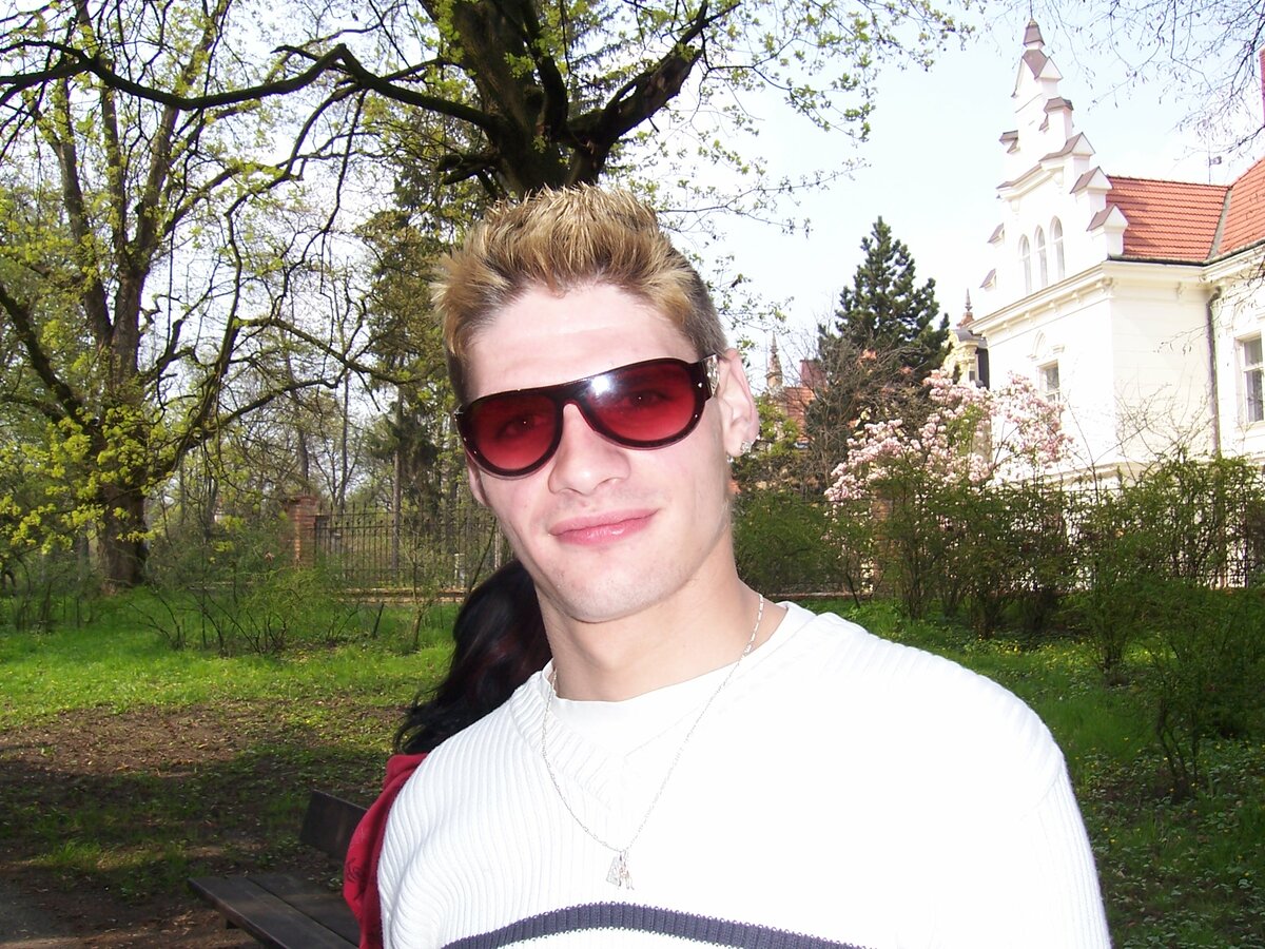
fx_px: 1316
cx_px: 632
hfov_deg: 51.4
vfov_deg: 39.7
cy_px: 474
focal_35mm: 36
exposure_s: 1/250
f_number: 4.8
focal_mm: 6
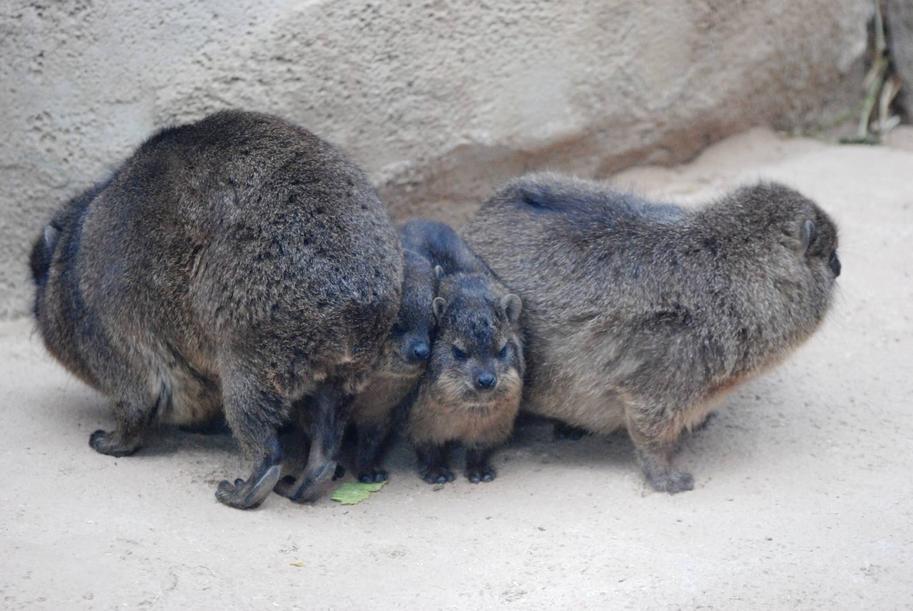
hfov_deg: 11.4
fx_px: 4570
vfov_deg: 7.7
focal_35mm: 180
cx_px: 456
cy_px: 306
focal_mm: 120
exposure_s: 1/100
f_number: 4.2
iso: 1600
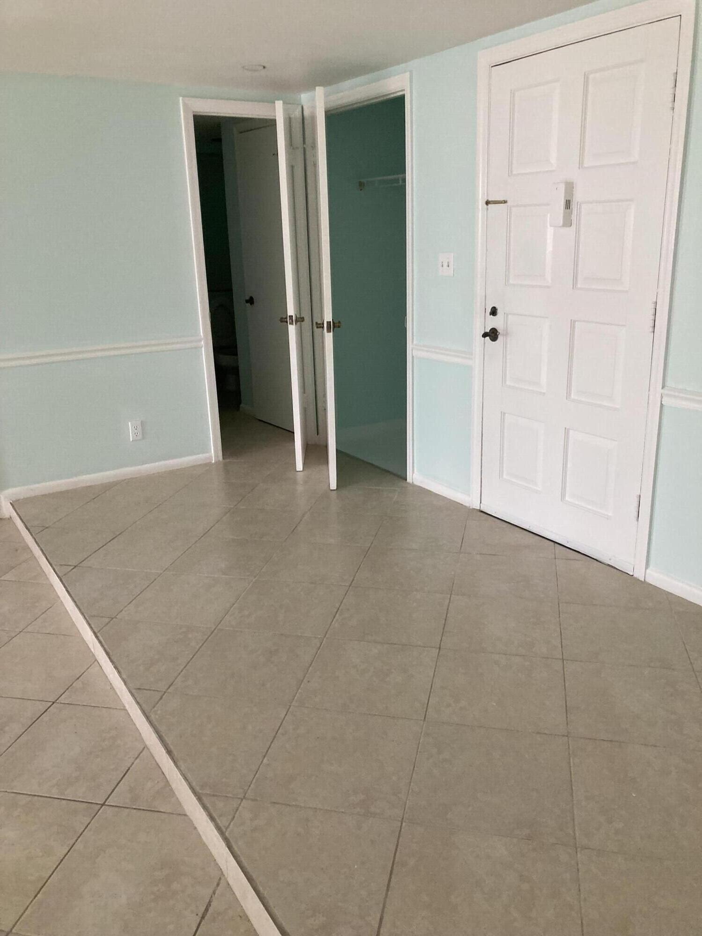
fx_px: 757
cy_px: 468
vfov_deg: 63.4
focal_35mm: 28
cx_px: 351
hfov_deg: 49.7
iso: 200
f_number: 1.8
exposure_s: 1/60
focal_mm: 3.99
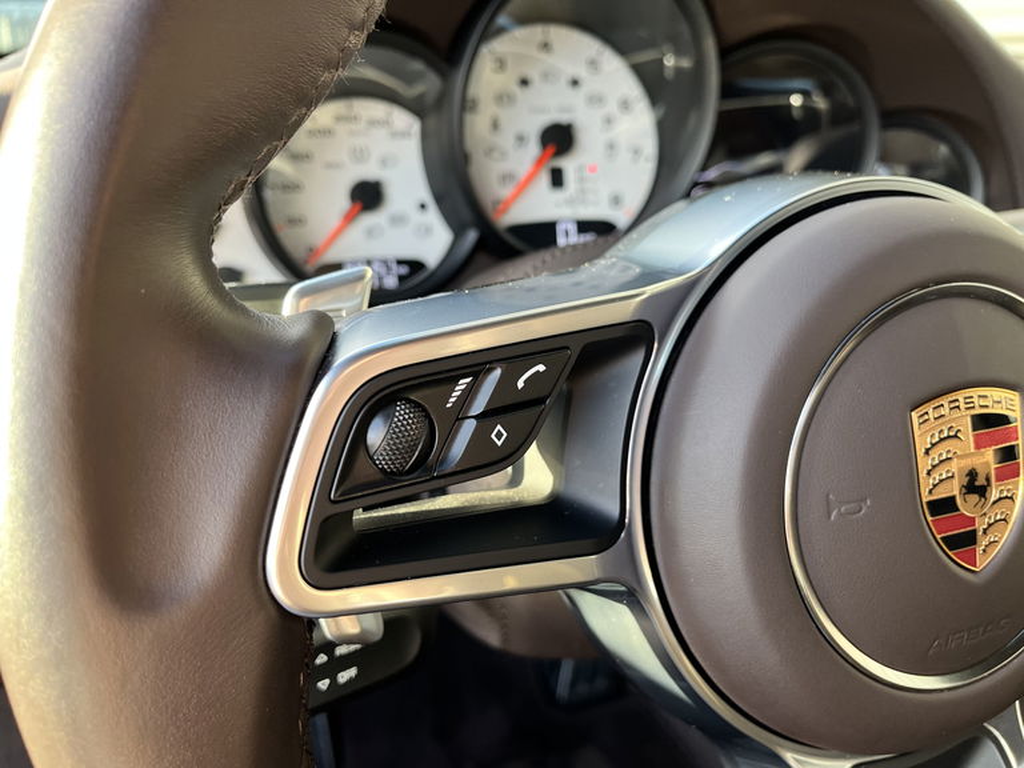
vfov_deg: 53.1
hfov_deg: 67.3
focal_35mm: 26
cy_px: 384
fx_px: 769
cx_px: 512
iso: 125
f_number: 1.6
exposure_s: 1/122
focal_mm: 5.1
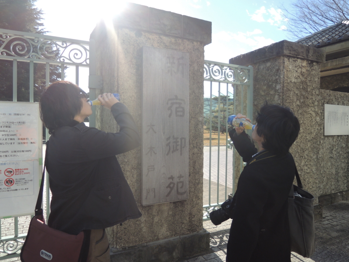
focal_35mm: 24
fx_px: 242
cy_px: 131
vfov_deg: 56.8
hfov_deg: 71.6
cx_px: 174
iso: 100
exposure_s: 1/1600
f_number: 1.8
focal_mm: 4.3
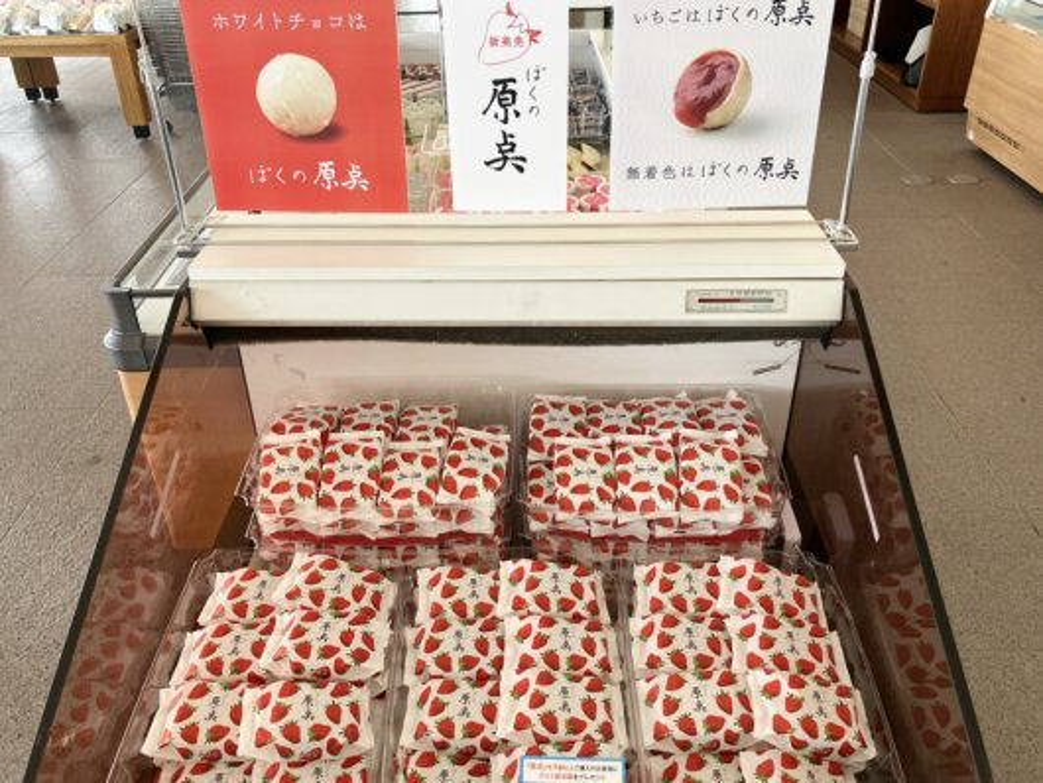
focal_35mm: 28
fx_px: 844
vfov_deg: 49.8
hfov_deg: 63.4
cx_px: 522
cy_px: 392
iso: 64
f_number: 1.8
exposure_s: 1/100
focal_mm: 3.99
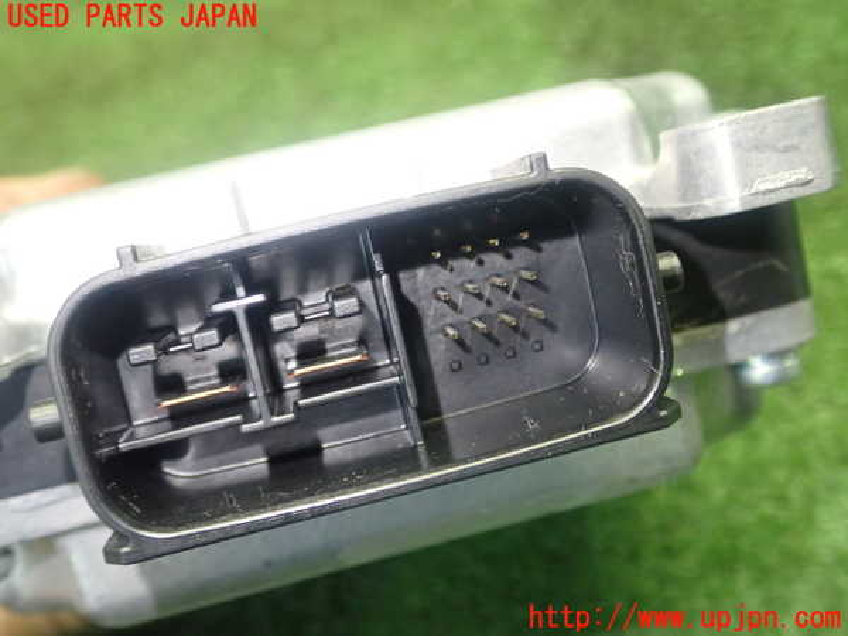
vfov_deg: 35.1
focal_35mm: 41
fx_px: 1004
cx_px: 424
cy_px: 318
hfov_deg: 45.8
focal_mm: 7.31
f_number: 2.8
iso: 500
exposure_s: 1/40
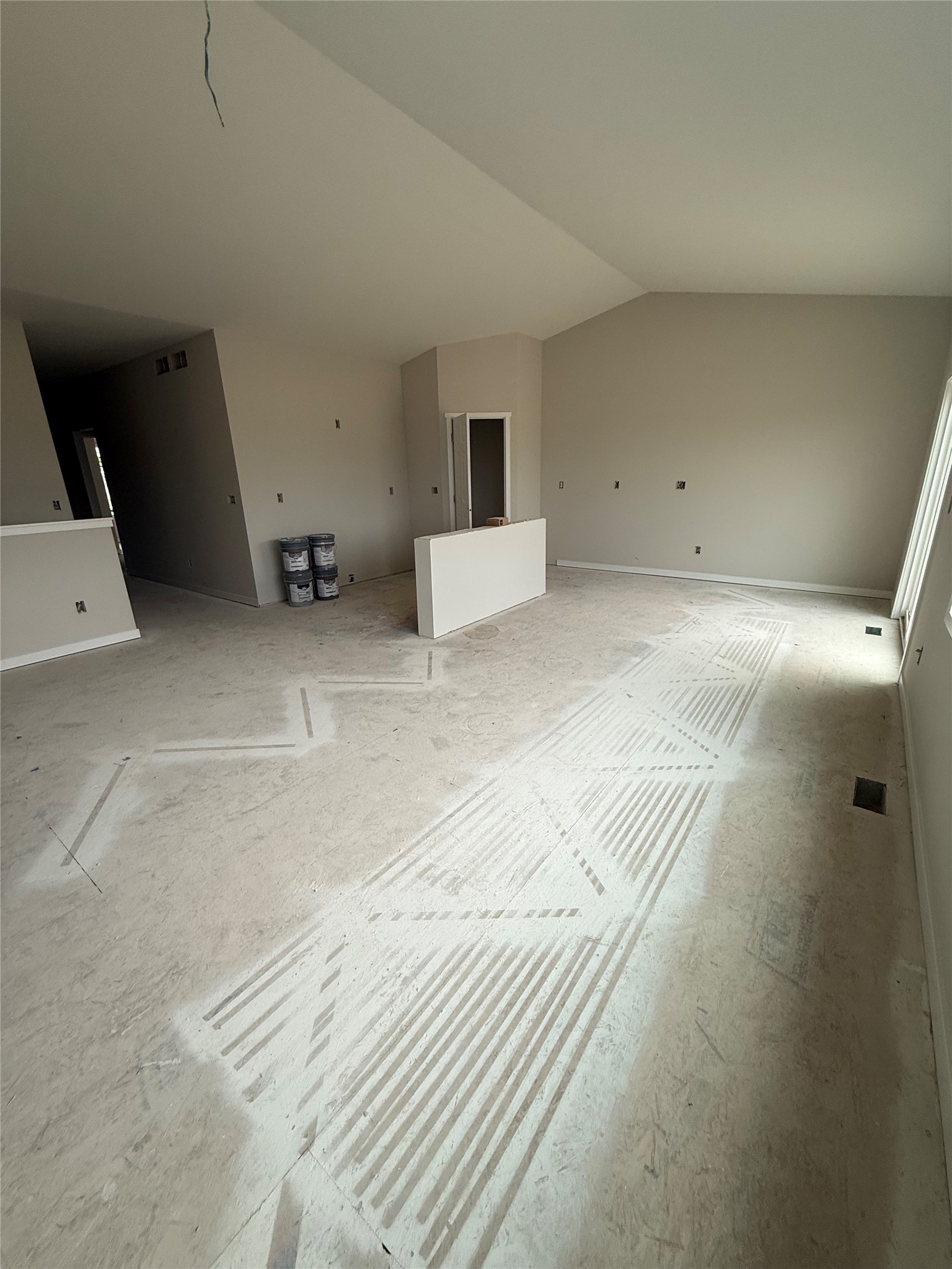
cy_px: 634
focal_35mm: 14
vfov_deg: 102.1
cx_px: 476
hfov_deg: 85.7
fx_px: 513
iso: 100
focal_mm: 2.22
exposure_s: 1/99
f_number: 2.2
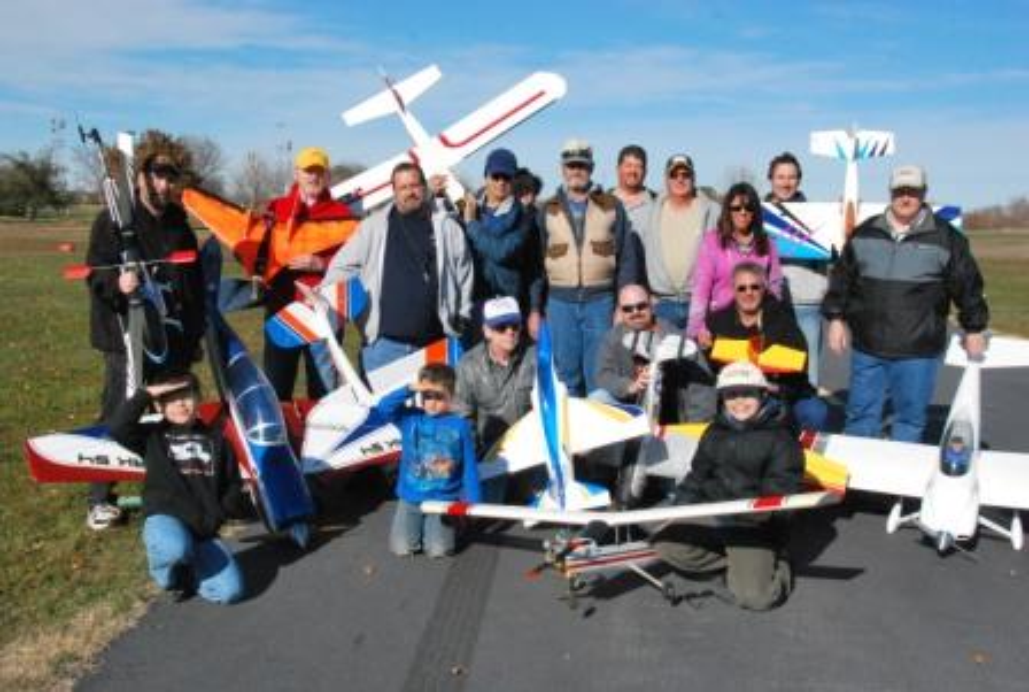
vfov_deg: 34.4
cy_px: 346
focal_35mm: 39
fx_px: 1117
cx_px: 514
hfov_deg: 49.4
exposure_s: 1/1250
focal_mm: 26
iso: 1600
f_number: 18
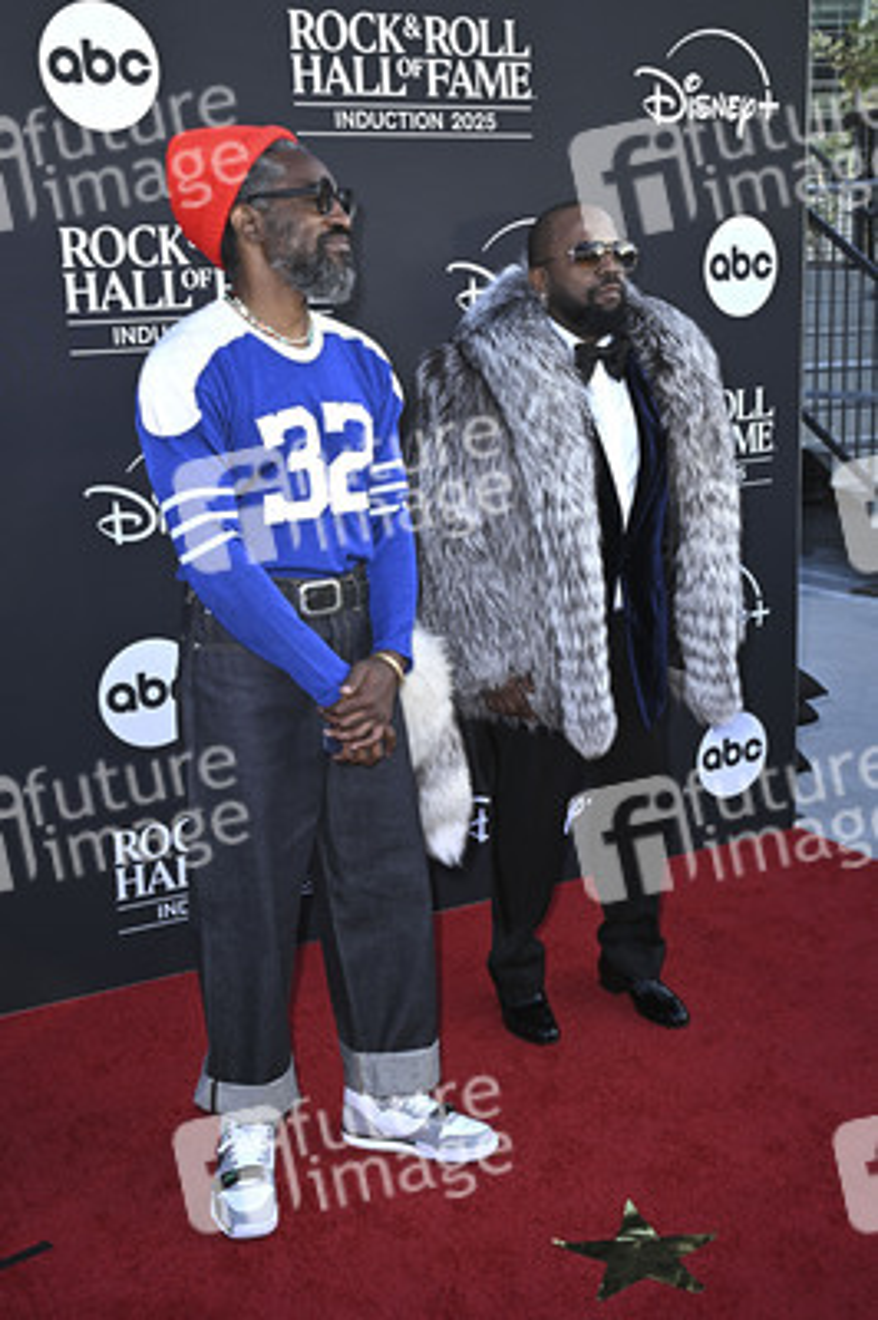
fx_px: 1429
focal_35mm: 39
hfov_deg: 34.2
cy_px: 660
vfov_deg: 49.6
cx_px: 439
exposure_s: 1/320
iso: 640
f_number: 6.3
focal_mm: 39
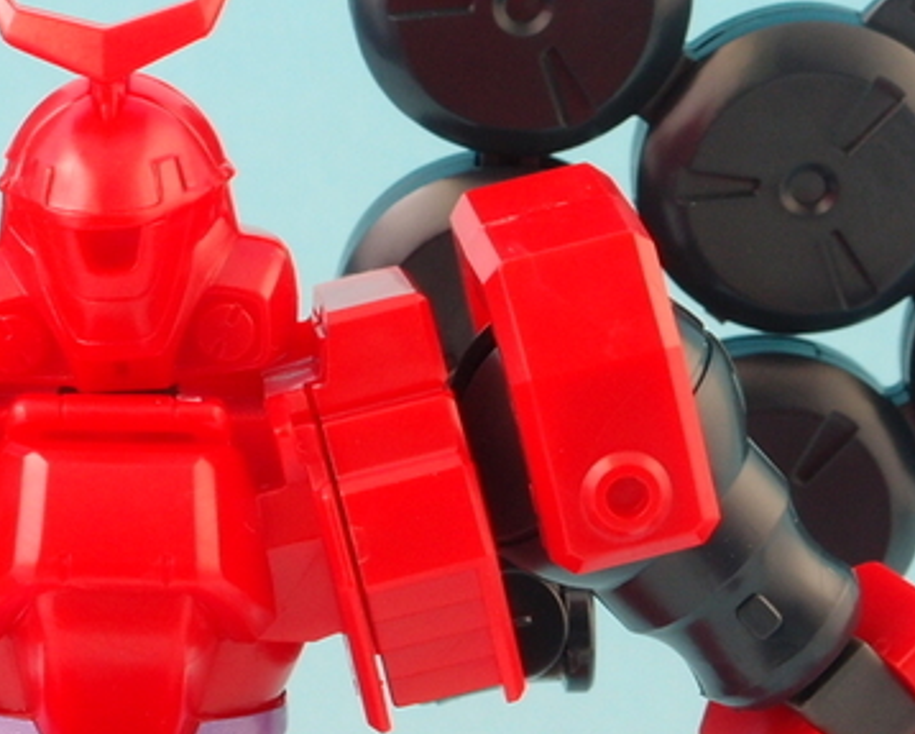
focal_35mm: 183
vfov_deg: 8.5
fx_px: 4960
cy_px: 355
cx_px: 123
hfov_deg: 10.5
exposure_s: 1.3
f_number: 8
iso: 100
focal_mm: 18.15
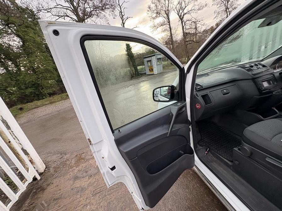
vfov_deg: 85.7
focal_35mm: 14
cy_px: 106
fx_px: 114
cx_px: 141
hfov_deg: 102.1
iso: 80
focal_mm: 2.22
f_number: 2.2
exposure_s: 1/99
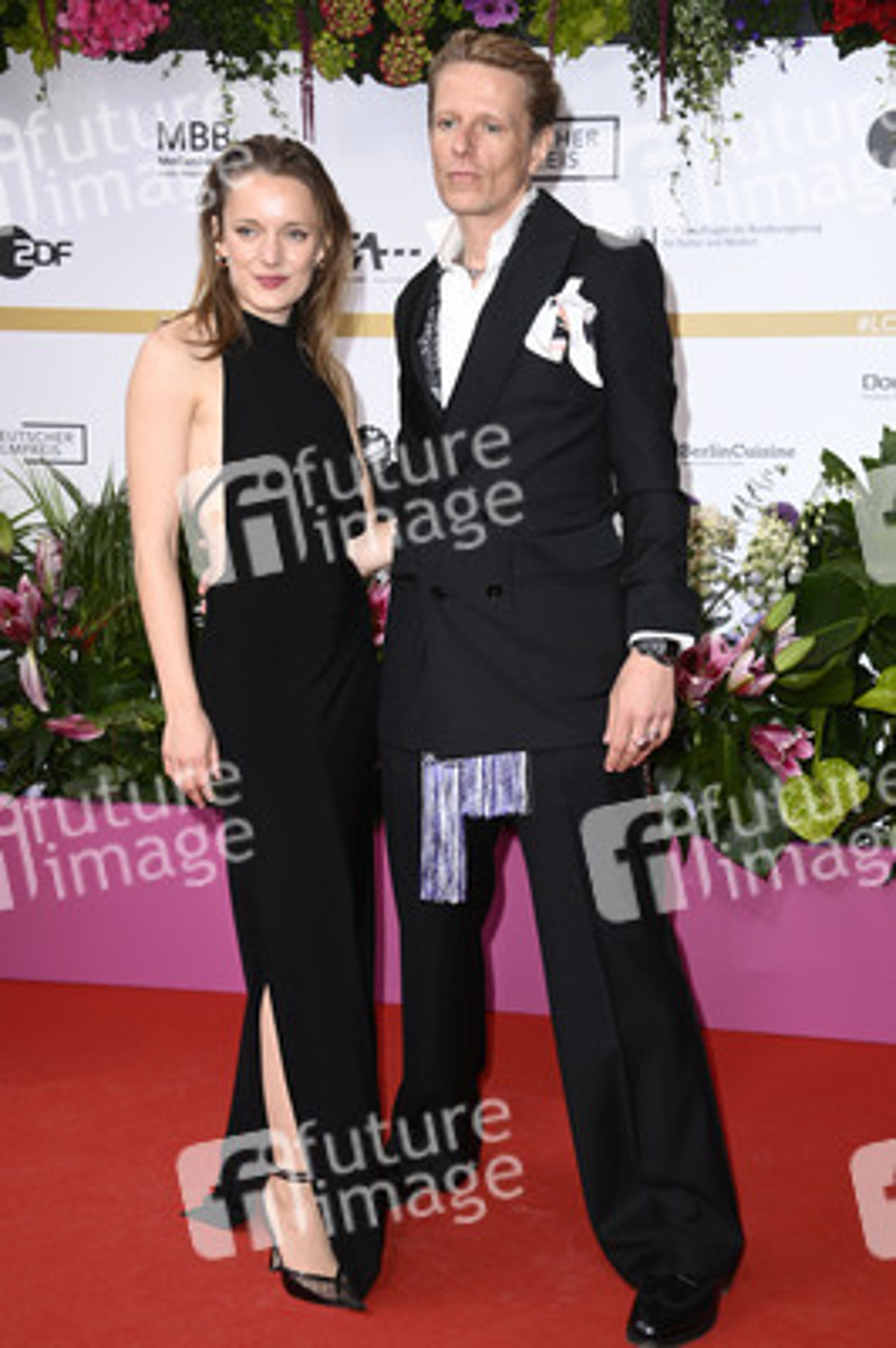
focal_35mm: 58
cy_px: 674
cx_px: 448
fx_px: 2169
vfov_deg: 34.5
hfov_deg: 23.3
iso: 400
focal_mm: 58
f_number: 5.6
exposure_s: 1/250
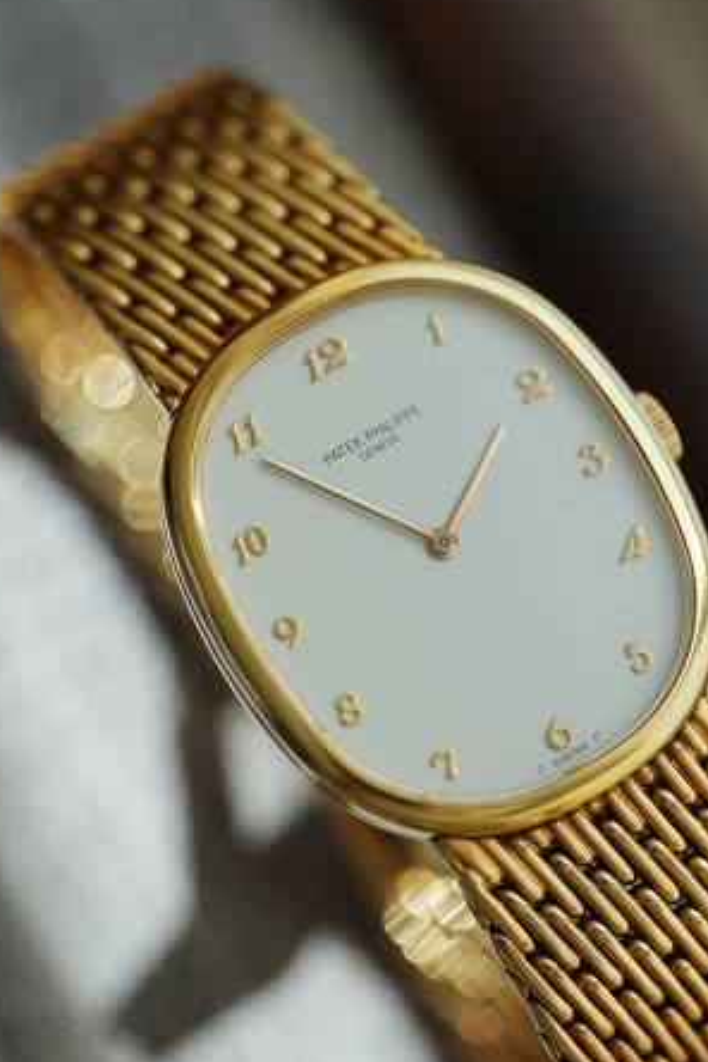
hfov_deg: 8.4
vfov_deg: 12.6
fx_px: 4808
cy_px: 560
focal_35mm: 163
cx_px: 438
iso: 400
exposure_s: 1/250
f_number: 3.2
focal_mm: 105
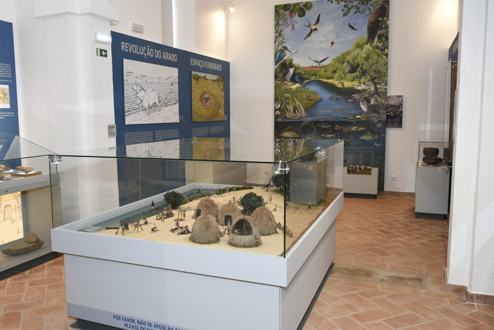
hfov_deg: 60.1
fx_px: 425
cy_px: 163
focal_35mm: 31
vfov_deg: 42.3
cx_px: 216
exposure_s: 1/125
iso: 800
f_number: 3.5
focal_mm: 18
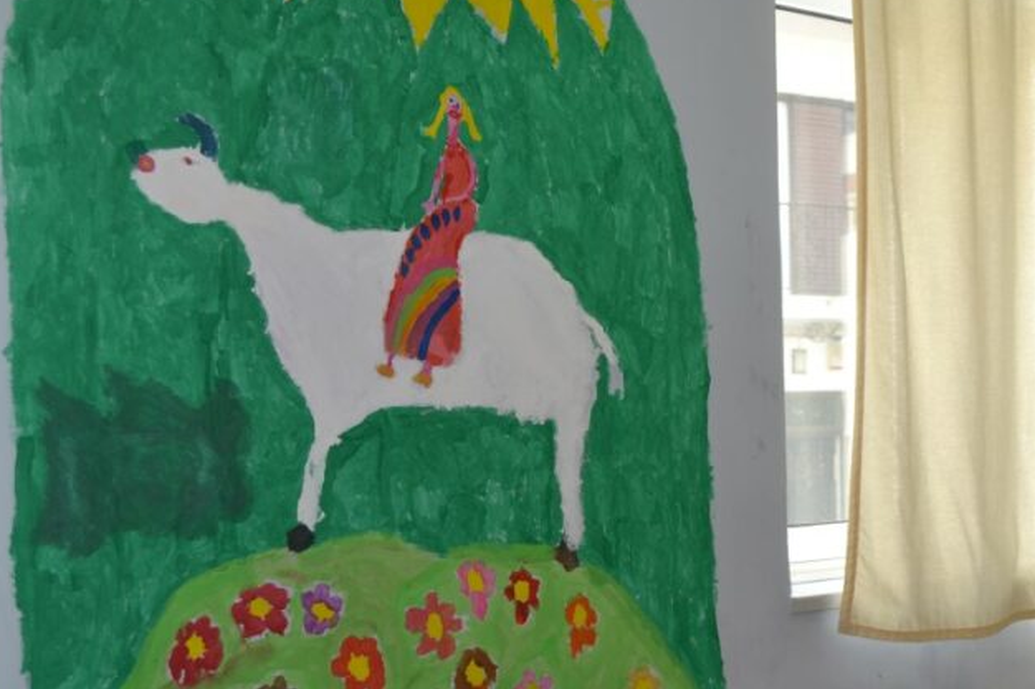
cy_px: 488
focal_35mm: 54
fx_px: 1552
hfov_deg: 36.7
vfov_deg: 24.8
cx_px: 642
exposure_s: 1/125
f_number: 4
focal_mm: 22
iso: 140
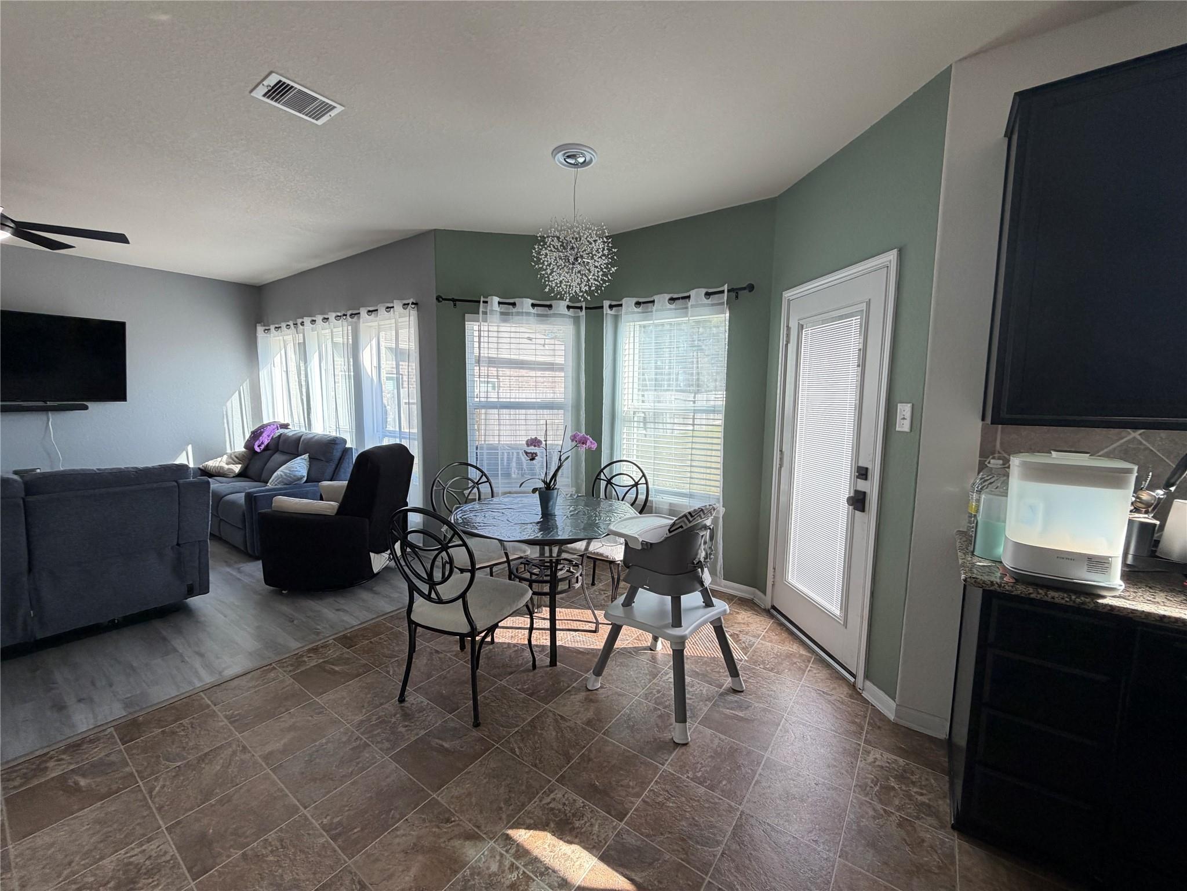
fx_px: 480
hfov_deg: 102.1
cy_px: 446
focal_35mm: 14
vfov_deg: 85.7
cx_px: 594
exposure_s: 1/121
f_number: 2.2
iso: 80
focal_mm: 2.22
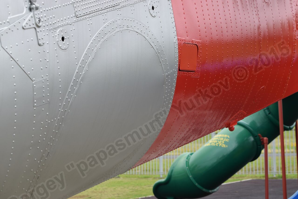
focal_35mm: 82
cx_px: 149
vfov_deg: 16.6
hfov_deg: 24.6
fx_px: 683
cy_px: 100
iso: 280
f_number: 8
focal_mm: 55
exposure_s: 1/250
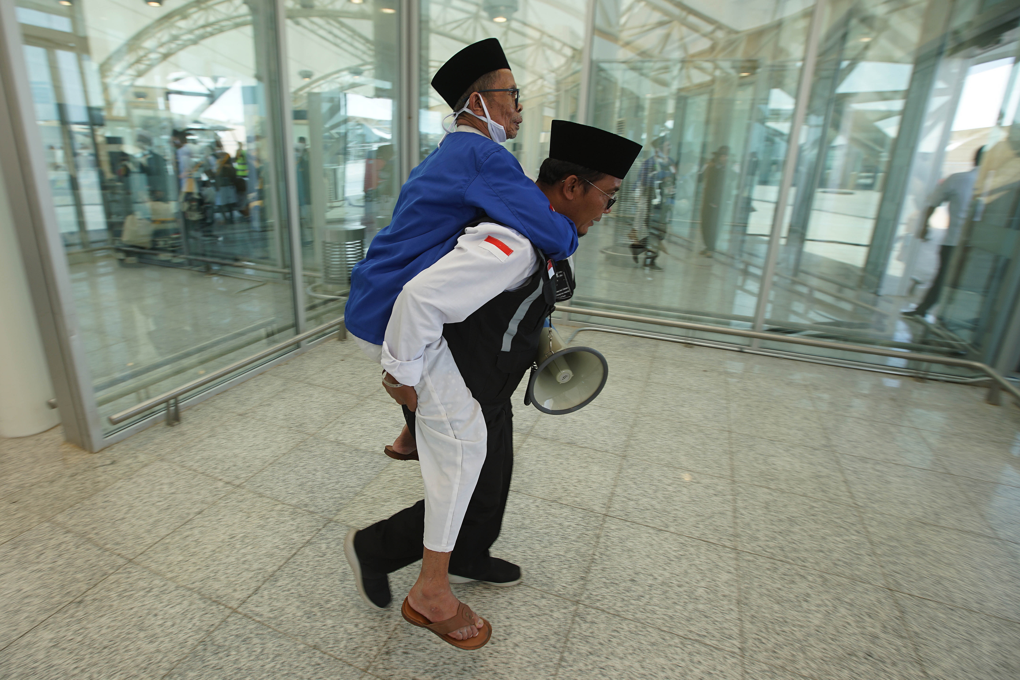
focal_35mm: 16
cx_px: 510
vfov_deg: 73.7
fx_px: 453
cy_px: 340
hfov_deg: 96.7
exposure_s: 1/125
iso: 100
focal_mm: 16
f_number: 4
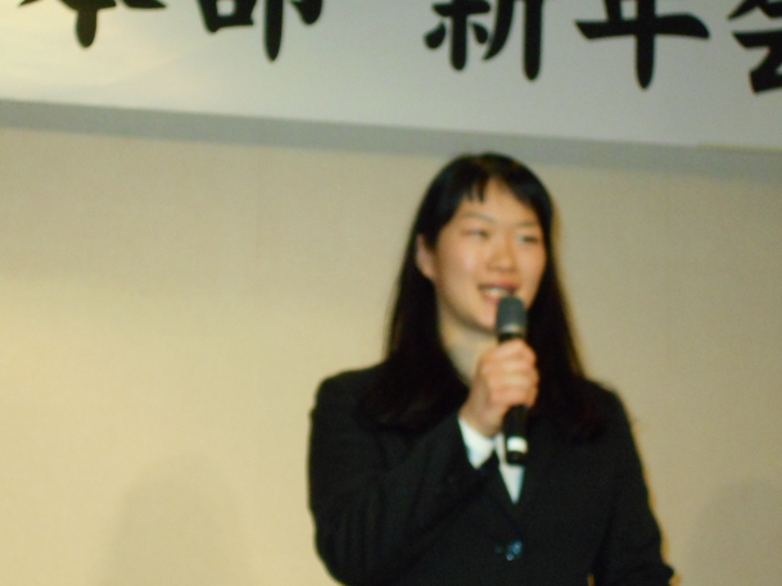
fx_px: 2327
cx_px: 385
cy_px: 294
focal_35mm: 103
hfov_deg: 19.1
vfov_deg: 14.4
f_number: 5.5
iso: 900
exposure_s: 1/60
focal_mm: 17.6
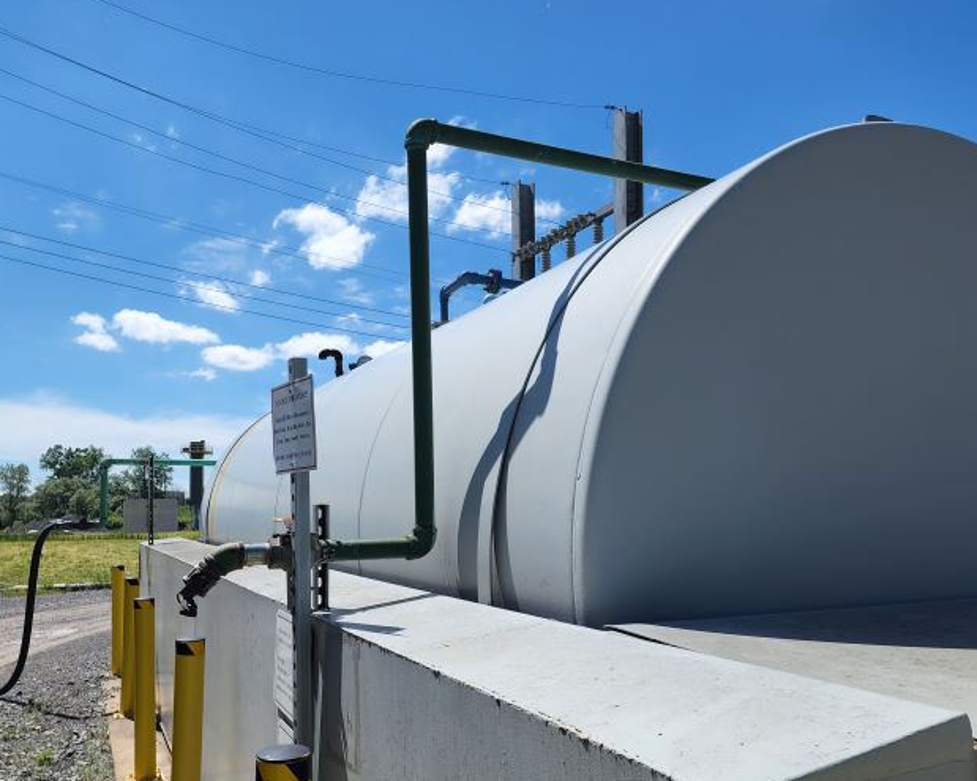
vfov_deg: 49.7
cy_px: 465
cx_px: 489
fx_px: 838
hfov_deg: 60.5
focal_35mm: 29
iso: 12
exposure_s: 1/1199
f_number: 1.8
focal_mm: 6.4
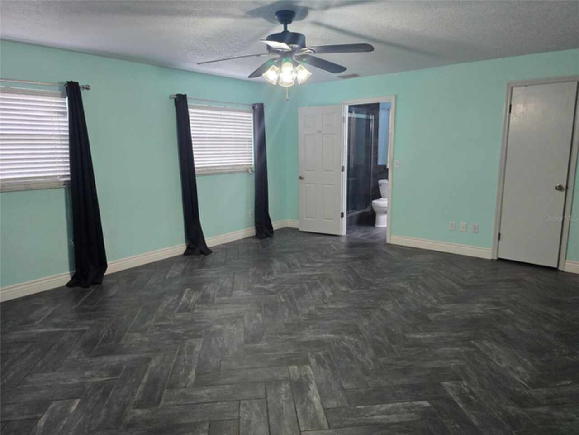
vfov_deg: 58.9
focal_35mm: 23
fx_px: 385
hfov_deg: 73.9
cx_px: 290
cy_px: 218
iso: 640
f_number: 1.7
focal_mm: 6.3
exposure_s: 1/120
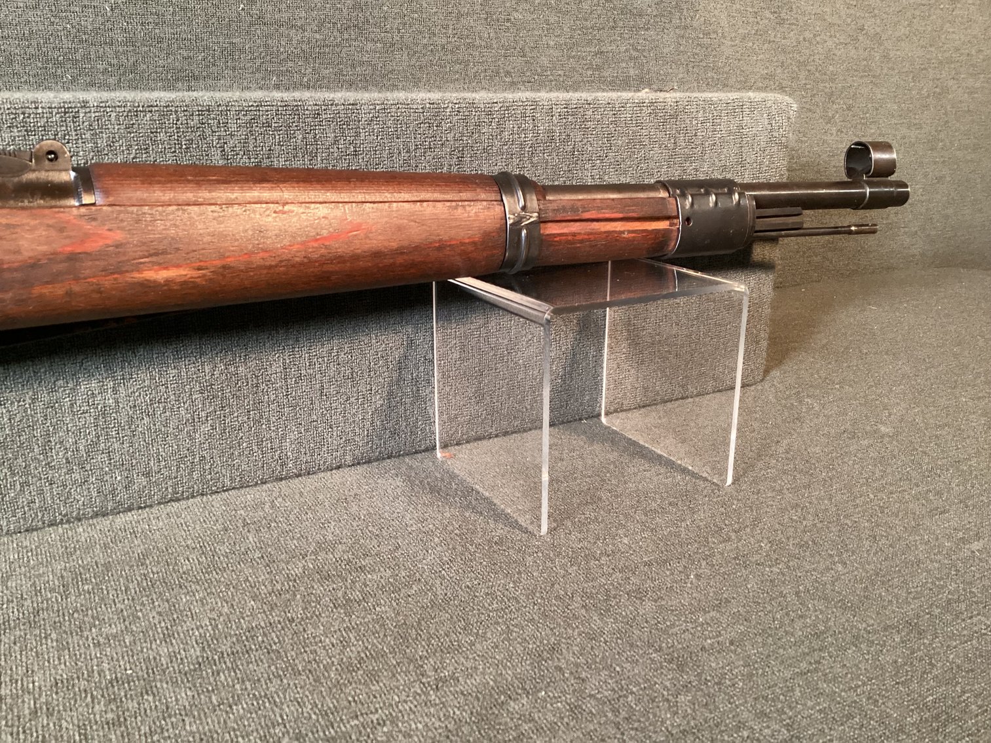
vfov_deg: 45.4
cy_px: 372
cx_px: 496
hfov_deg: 58.3
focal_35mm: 31
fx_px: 888
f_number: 2.4
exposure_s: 1/40
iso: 400
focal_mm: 3.3
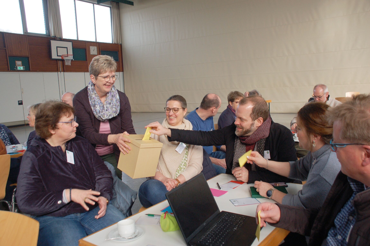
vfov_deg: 41.6
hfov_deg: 59.5
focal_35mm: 32
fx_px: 323
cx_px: 185
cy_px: 123
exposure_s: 1/100
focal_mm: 21
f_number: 5
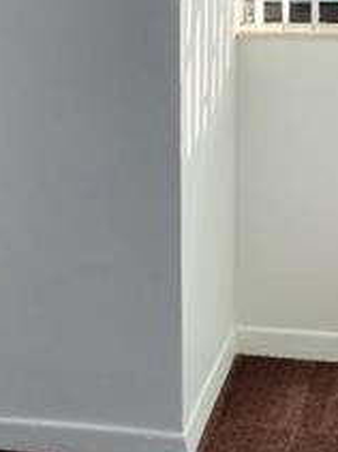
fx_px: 1707
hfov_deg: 11.2
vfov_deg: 15.1
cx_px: 15
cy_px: 182
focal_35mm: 131
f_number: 1.8
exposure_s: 1/180
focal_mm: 5.4
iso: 40
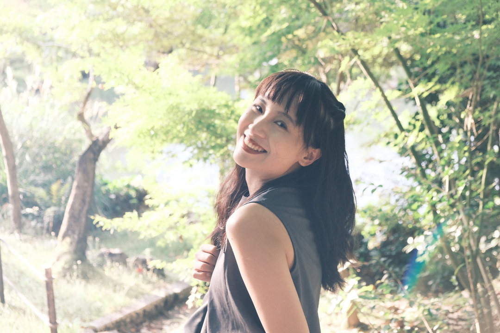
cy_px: 166
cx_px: 250
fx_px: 819
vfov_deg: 23.0
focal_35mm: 59
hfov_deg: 33.9
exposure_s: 1/110
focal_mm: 39
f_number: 3.6
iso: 1250
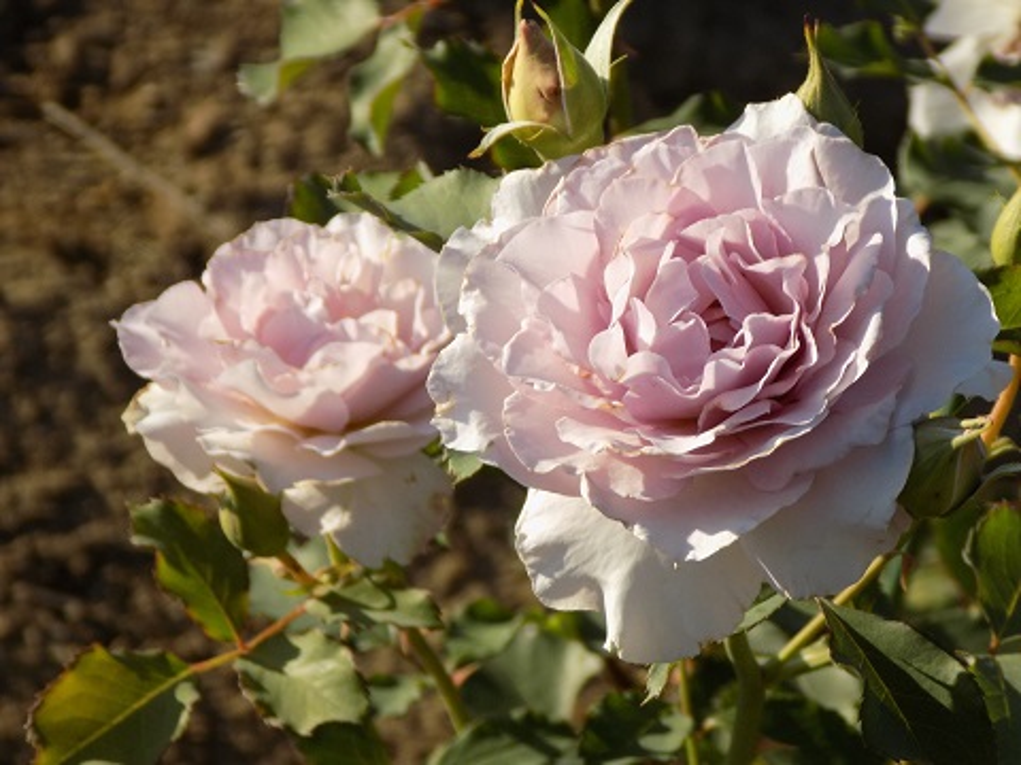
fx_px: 6931
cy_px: 382
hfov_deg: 8.4
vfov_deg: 6.3
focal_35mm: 235
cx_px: 510
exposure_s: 1/250
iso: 80
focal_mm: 41.8
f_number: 5.6
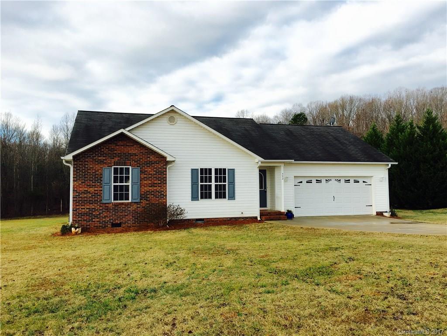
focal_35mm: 29
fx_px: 374
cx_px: 224
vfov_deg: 48.2
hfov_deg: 61.7
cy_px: 168
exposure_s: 1/565
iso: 25
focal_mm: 4.15
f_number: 2.2
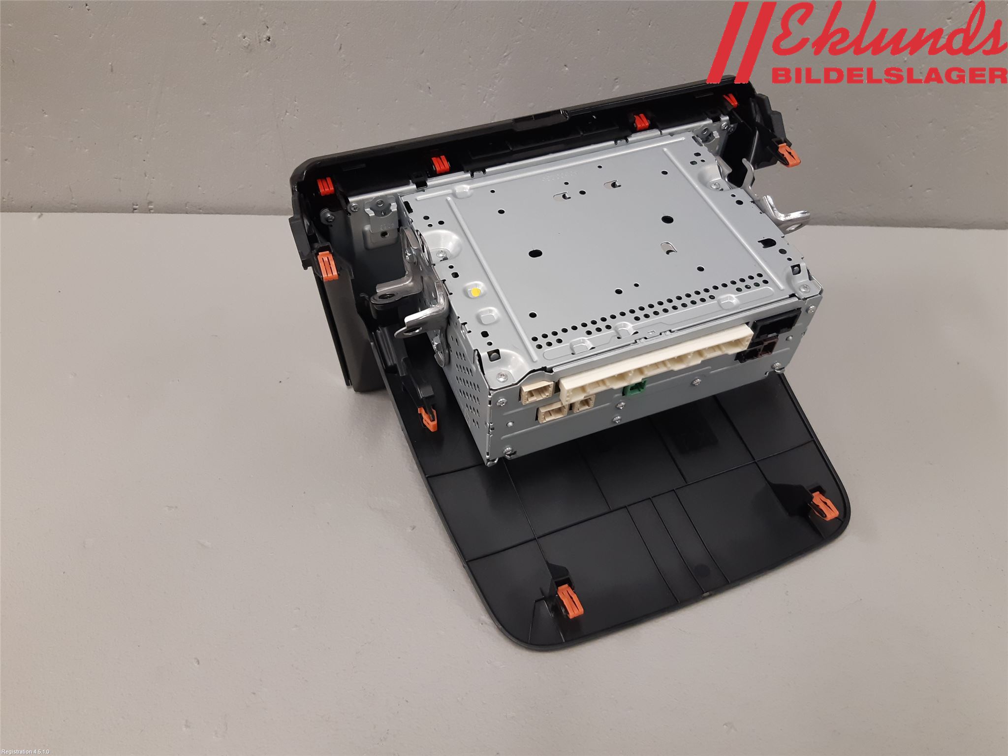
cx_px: 504
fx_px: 757
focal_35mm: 26
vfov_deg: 53.1
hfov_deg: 67.3
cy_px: 378
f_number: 1.7
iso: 125
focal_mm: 3.93
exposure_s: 1/50
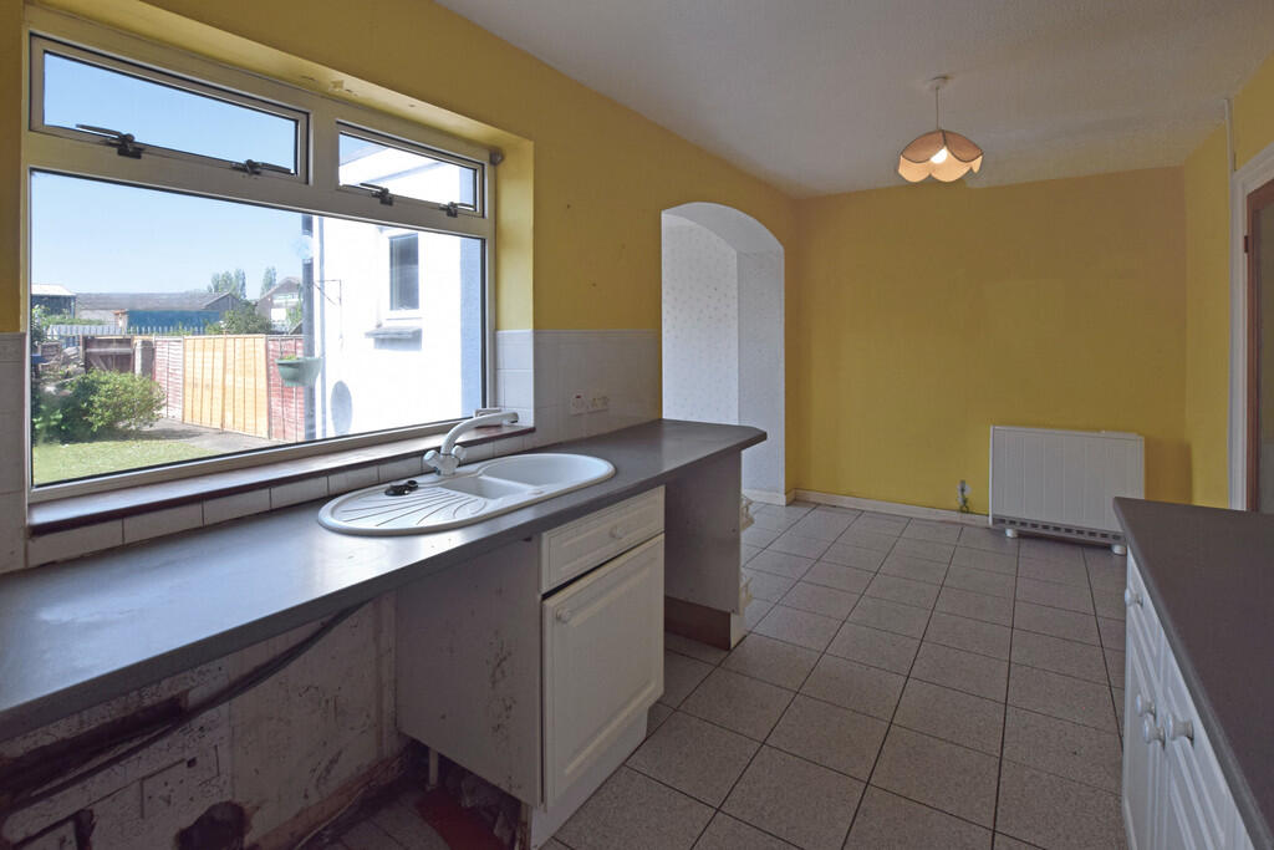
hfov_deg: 100.4
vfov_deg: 77.3
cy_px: 425
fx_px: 531
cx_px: 637
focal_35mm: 15
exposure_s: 1/250
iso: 360
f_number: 8
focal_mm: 10
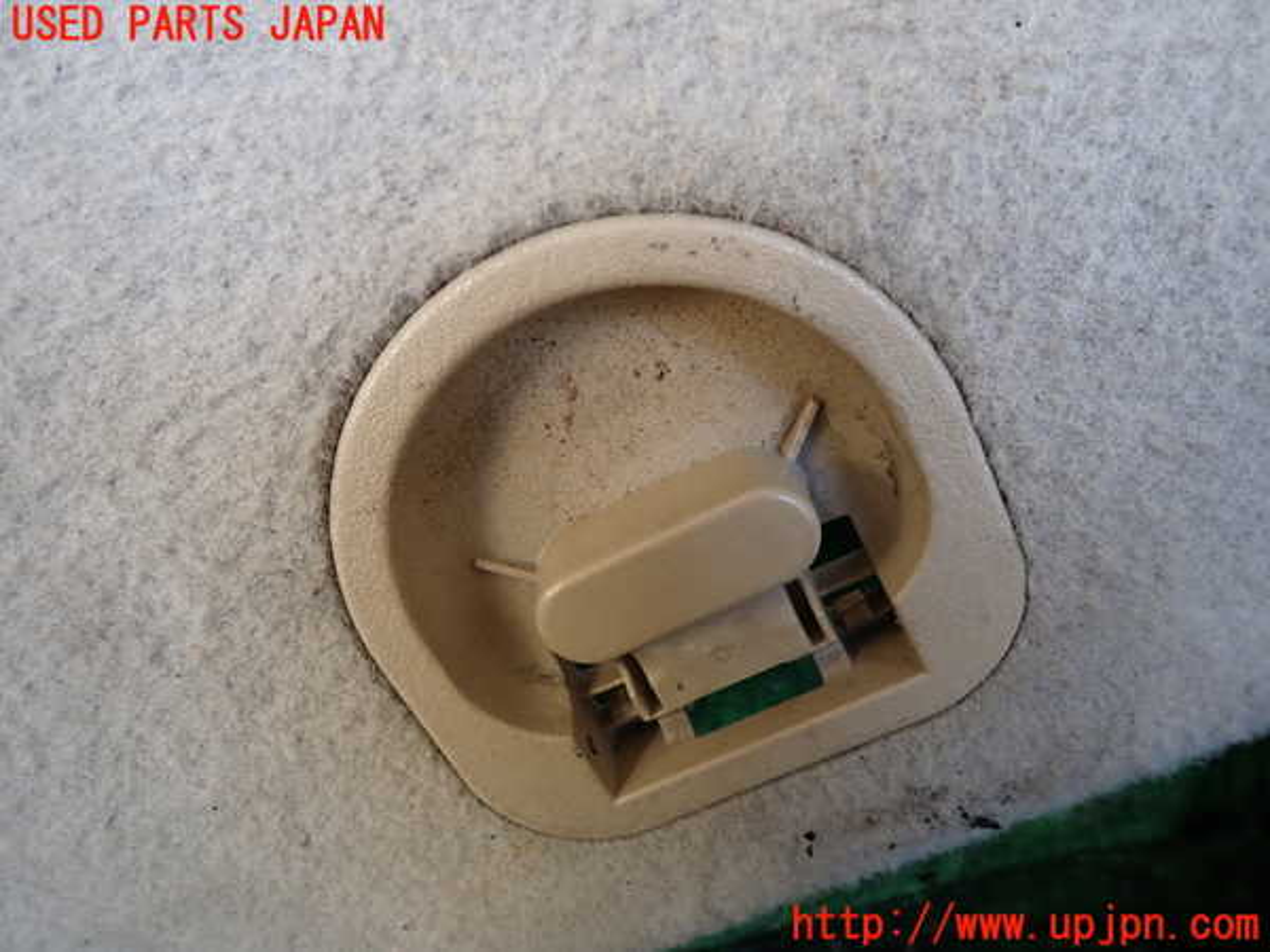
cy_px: 476
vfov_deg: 54.9
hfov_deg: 69.4
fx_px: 917
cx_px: 635
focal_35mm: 25
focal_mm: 4.5
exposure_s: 1/60
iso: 125
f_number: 2
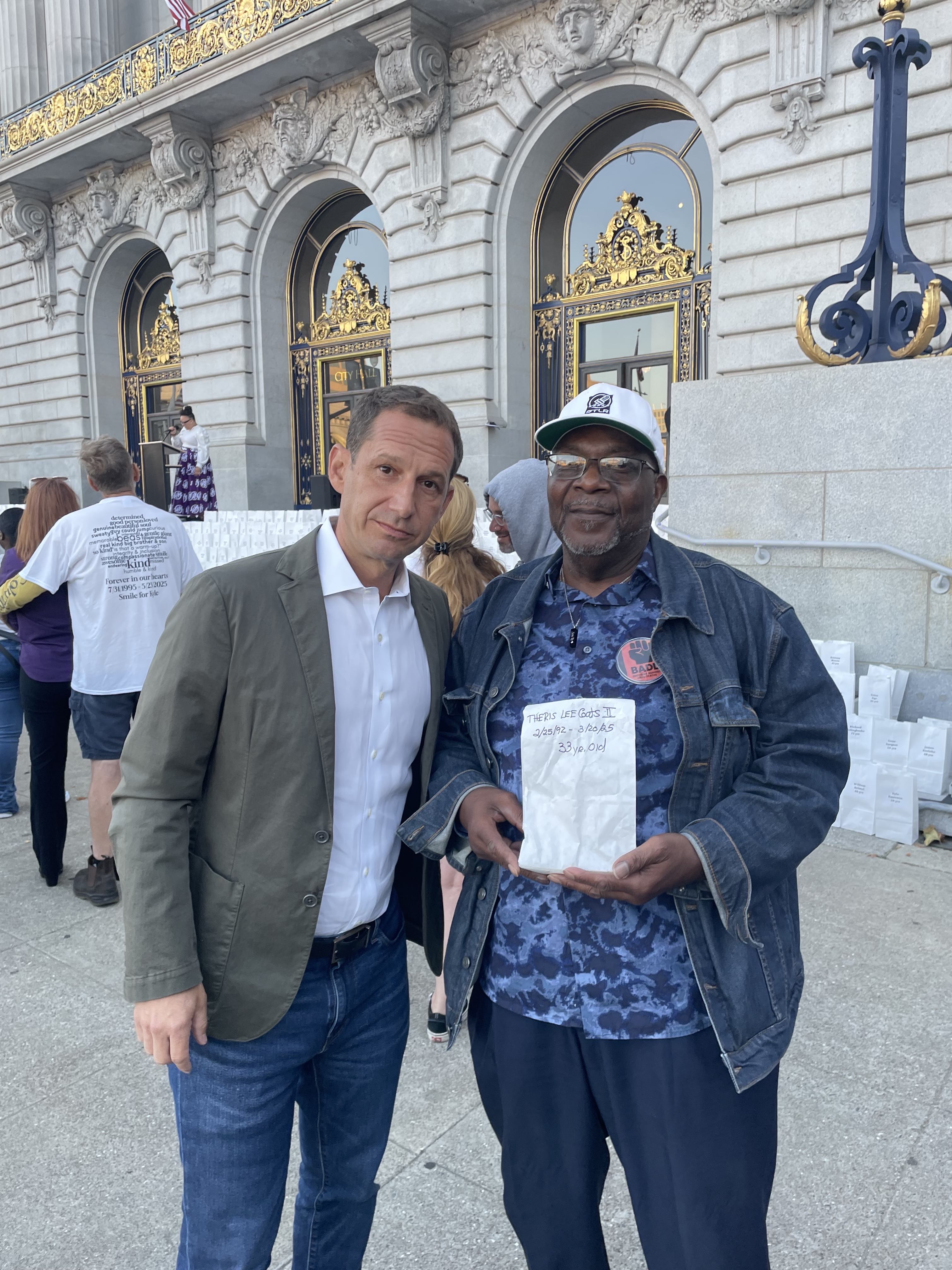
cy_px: 635
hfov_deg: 53.1
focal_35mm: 26
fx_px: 953
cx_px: 476
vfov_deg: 67.3
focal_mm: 4.2
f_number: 1.6
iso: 40
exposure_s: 1/121
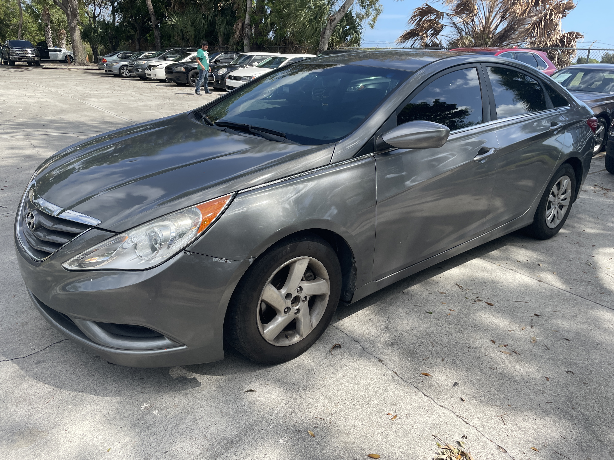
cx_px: 307
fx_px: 461
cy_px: 230
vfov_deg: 53.1
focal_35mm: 26
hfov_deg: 67.3
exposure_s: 1/2053
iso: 32
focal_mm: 4.2
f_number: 1.6
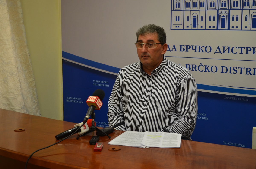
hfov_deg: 33.5
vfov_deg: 22.5
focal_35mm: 60
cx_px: 128
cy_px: 84
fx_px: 426
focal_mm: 40
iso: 560
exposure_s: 1/60
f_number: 5.3
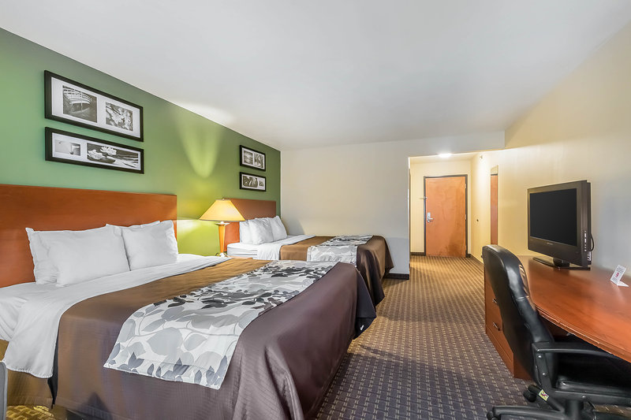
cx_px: 316
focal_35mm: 15
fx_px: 263
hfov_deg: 100.4
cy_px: 210
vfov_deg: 77.3
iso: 400
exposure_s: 1/4
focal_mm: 10
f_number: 11
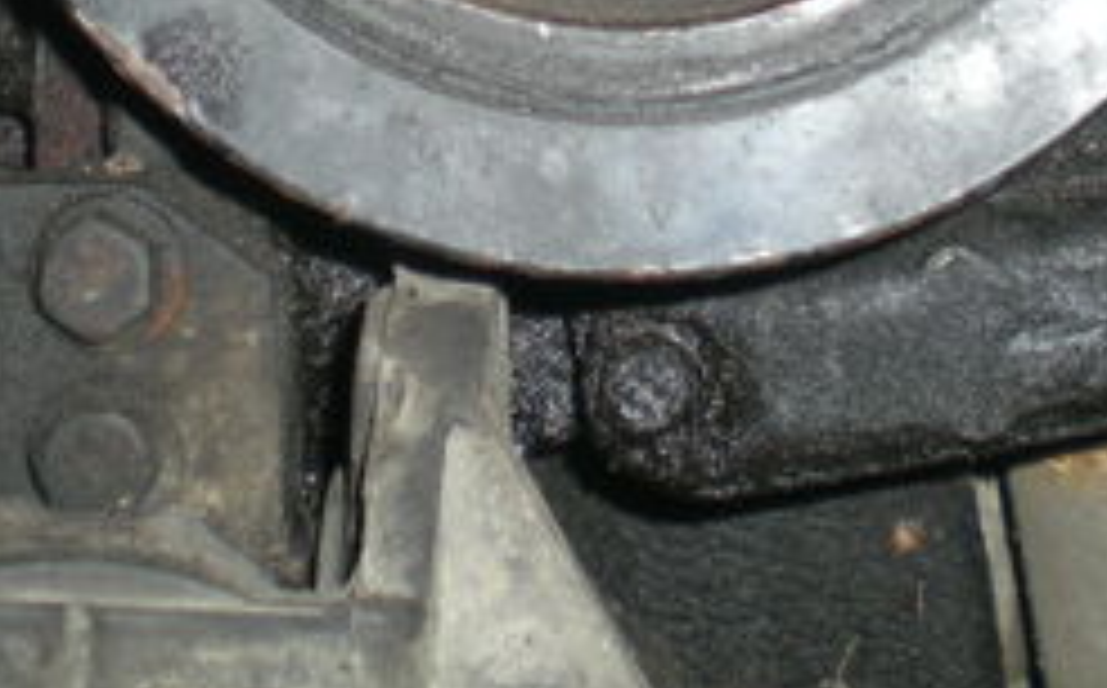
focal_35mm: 105
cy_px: -85
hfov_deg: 19.8
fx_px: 3163
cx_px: 567
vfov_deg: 12.2
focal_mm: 6.3
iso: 50
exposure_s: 1/60
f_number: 3.1
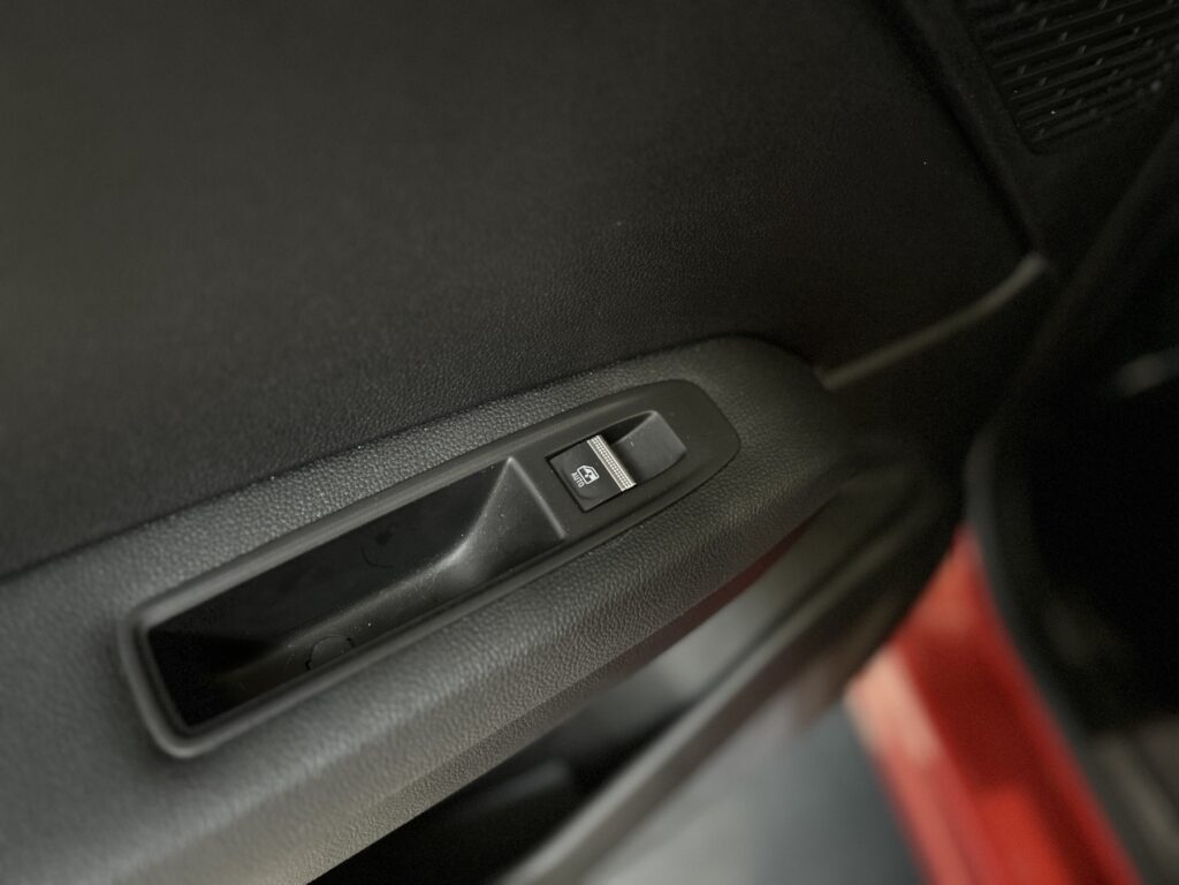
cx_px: 590
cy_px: 442
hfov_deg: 67.3
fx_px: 886
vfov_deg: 53.1
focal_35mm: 26
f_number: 1.5
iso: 1000
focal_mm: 5.7
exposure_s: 1/17
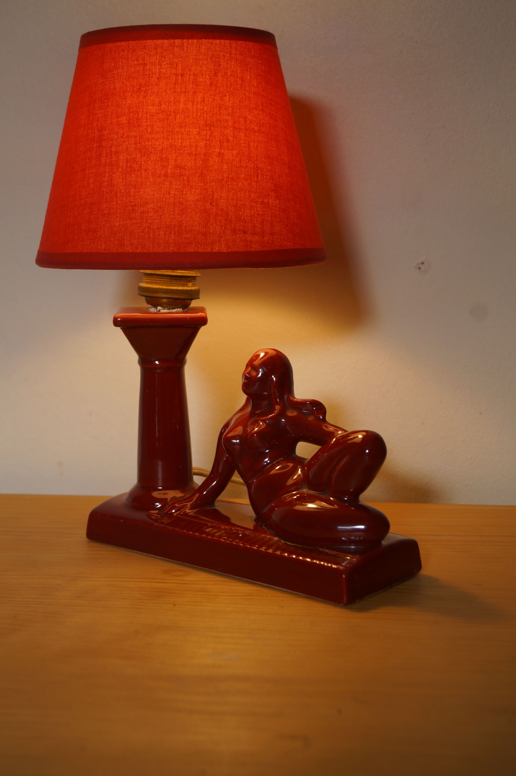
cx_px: 258
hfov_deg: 22.6
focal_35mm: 60
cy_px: 388
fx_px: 1293
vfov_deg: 33.4
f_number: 6.3
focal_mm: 40
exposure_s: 1/100
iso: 100
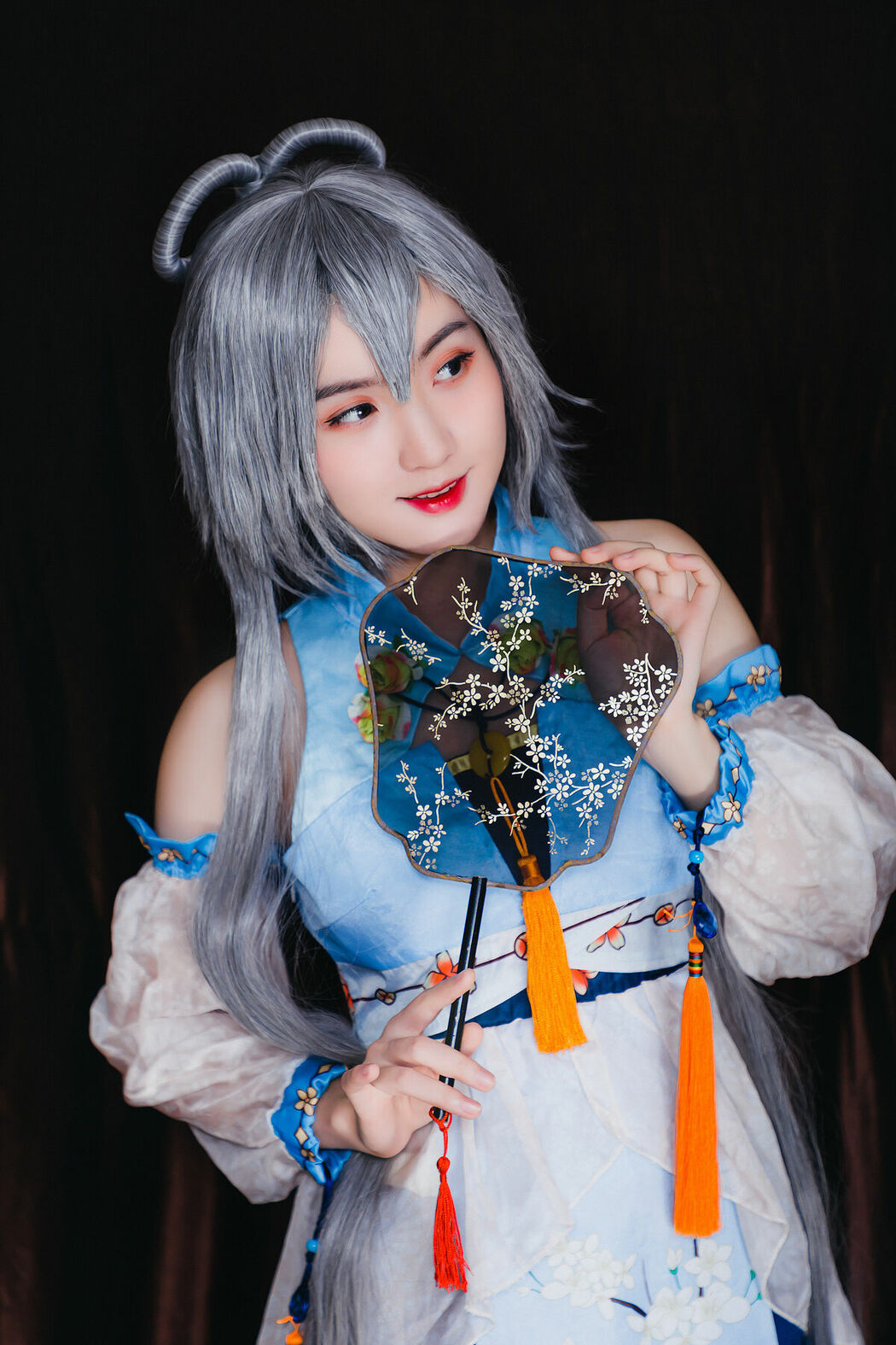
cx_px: 448
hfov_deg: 15.0
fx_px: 3397
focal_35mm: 91
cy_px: 672
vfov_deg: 22.4
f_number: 4
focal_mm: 91
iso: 100
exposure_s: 1/160
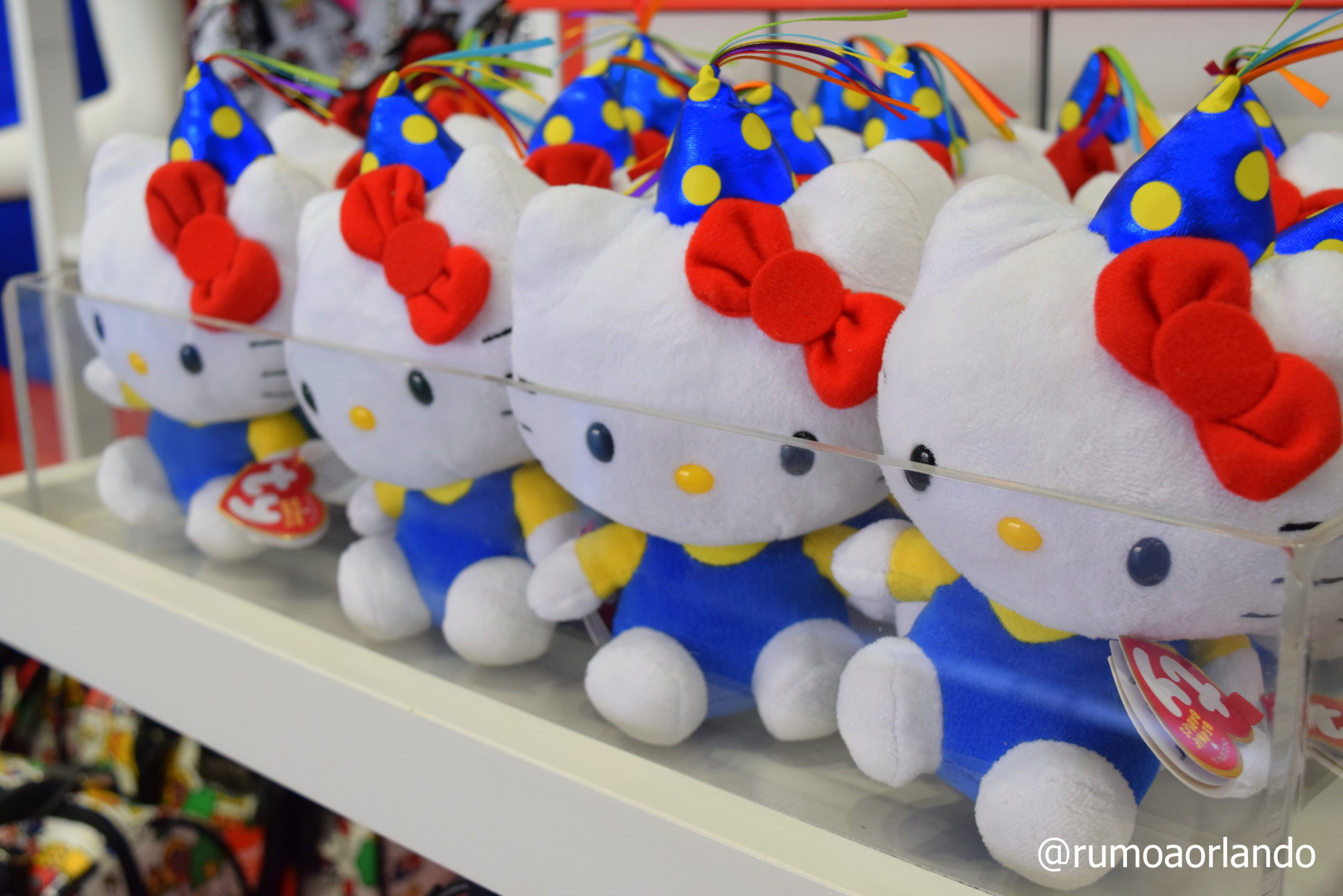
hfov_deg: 42.3
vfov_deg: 29.0
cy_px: 448
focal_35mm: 46
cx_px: 672
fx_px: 1735
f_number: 6.3
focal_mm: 31
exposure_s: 1/160
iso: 800
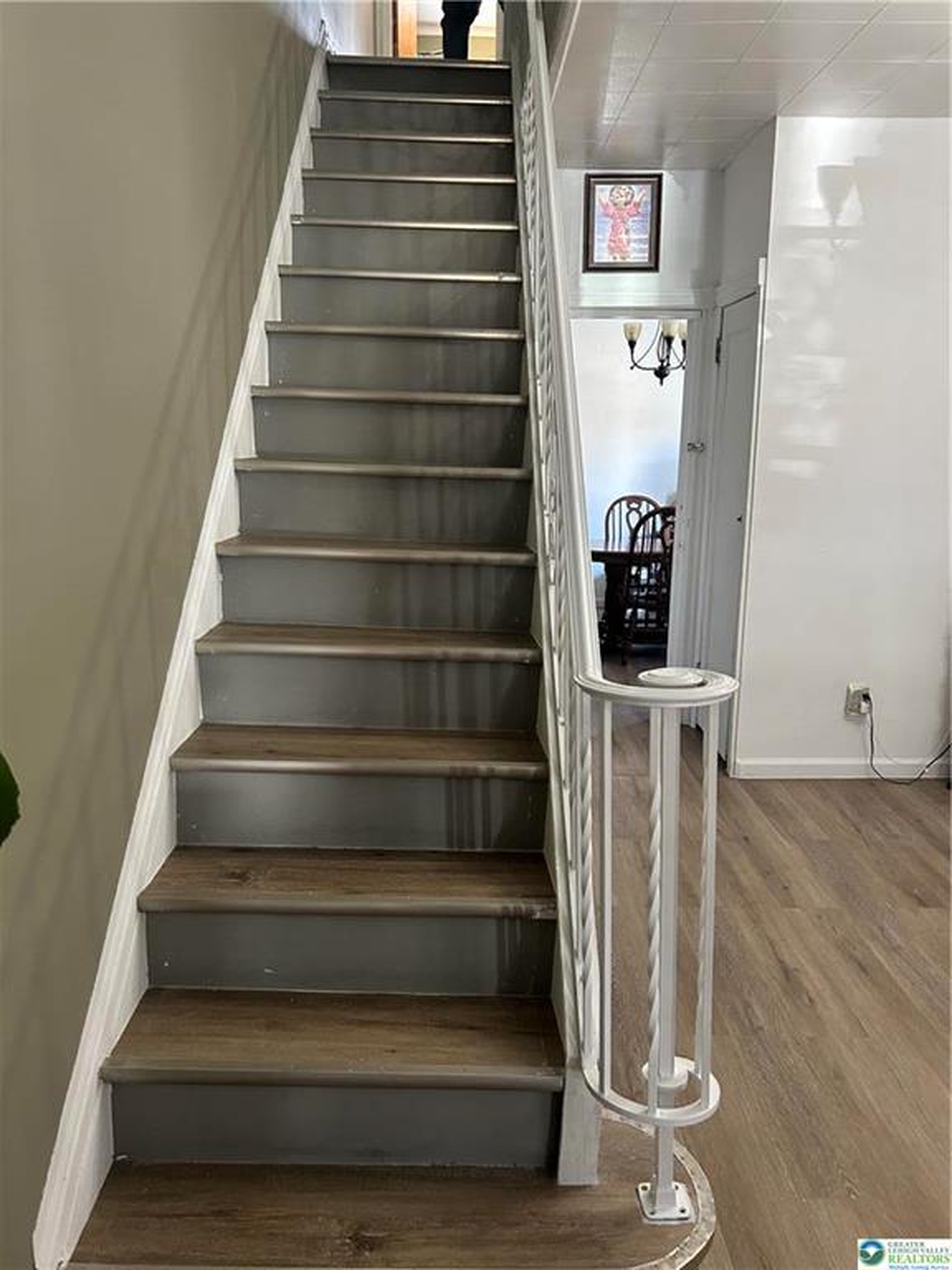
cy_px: 635
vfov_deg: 67.3
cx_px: 476
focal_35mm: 26
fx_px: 953
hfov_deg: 53.1
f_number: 1.5
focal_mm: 5.7
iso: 250
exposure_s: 1/60
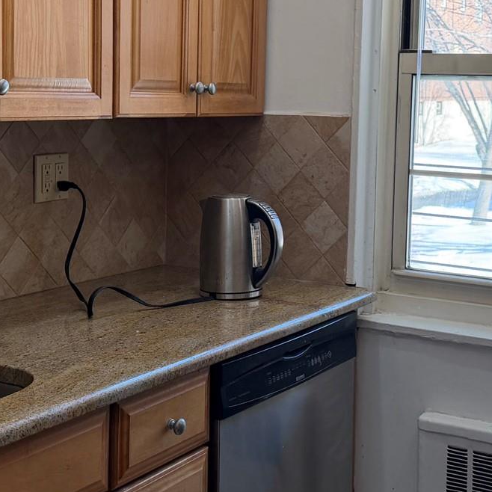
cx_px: 283
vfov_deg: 26.0
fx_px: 1061
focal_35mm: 66
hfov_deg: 26.1
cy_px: 177
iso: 100
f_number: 1.78
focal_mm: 6.76
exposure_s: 1/188
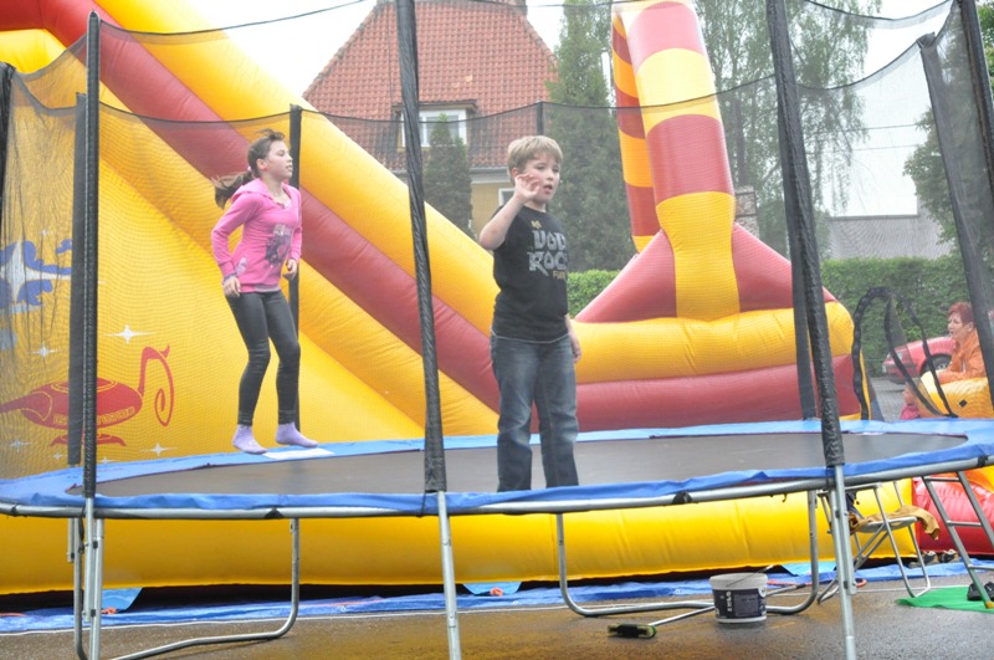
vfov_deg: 16.5
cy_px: 330
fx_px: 2275
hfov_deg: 24.7
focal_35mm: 82
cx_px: 497
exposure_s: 1/500
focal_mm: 55
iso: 2500
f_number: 5.3
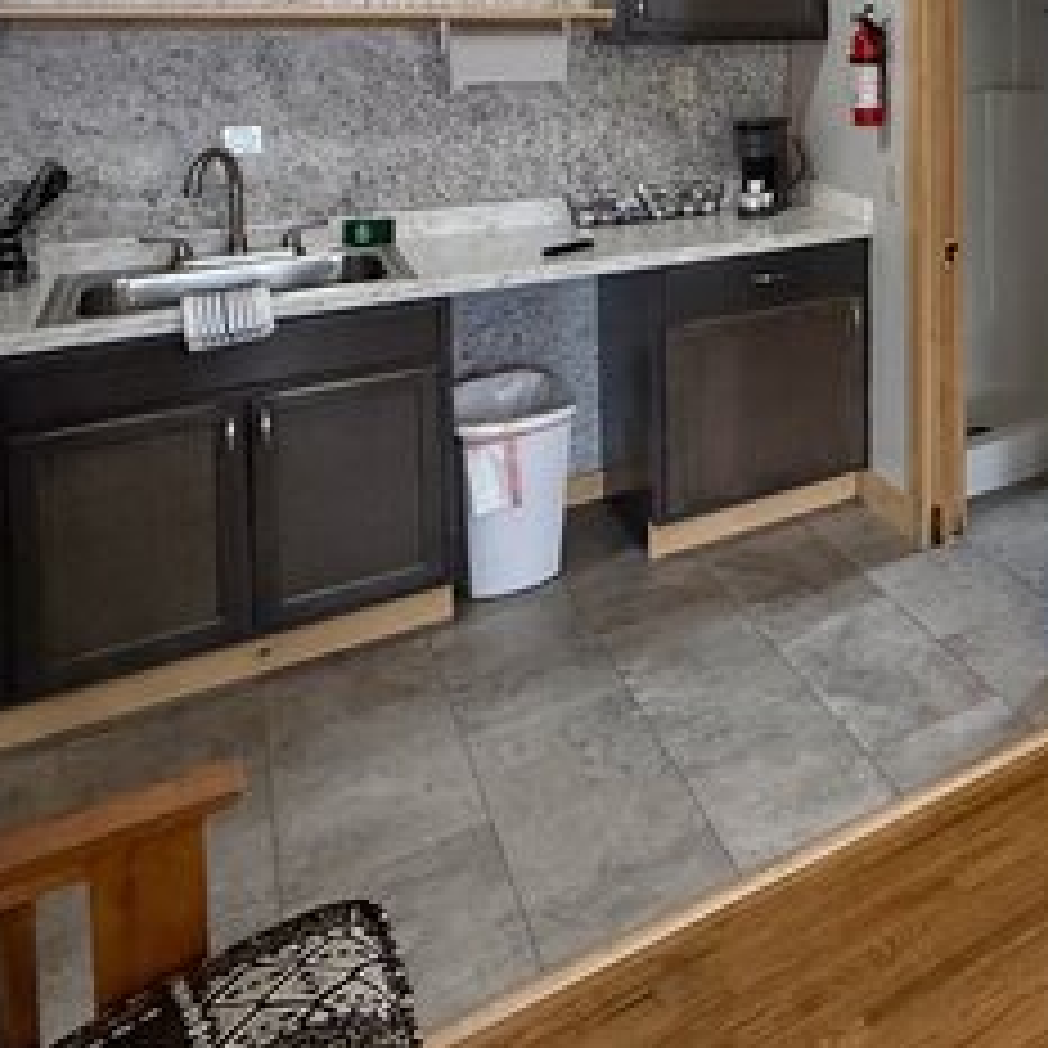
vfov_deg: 43.2
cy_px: 58
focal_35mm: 34
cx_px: 1331
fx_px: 1165
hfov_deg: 35.1
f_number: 2.2
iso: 250
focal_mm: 2.22
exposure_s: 1/120
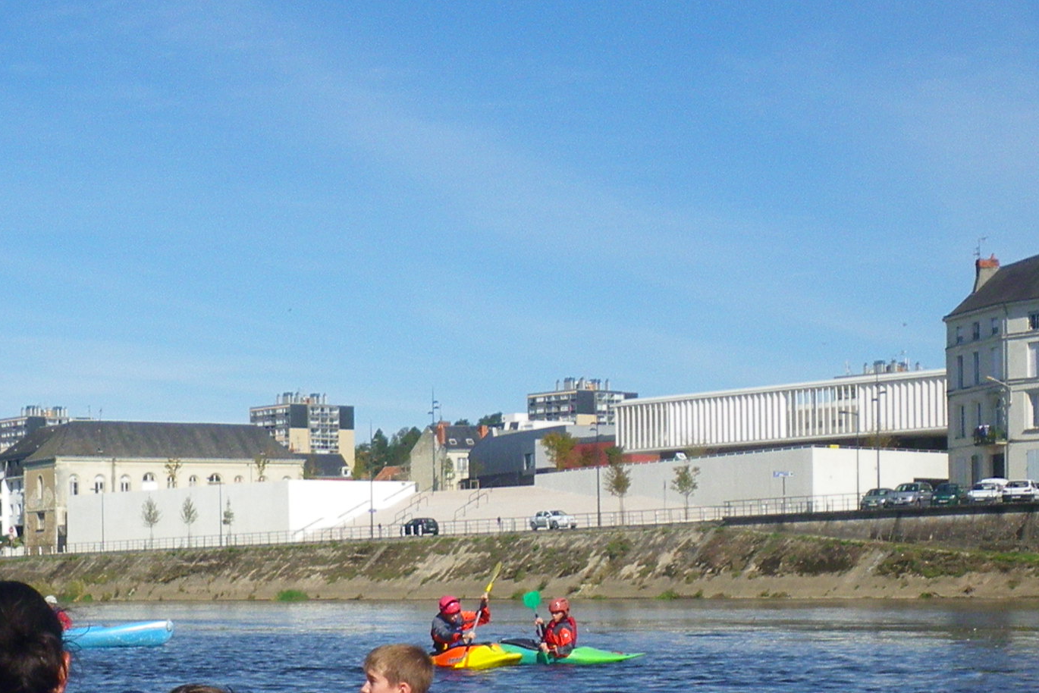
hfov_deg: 23.7
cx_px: 263
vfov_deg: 15.8
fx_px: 2454
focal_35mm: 85
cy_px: 666
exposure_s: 1/500
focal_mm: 5
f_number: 4.2
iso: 64
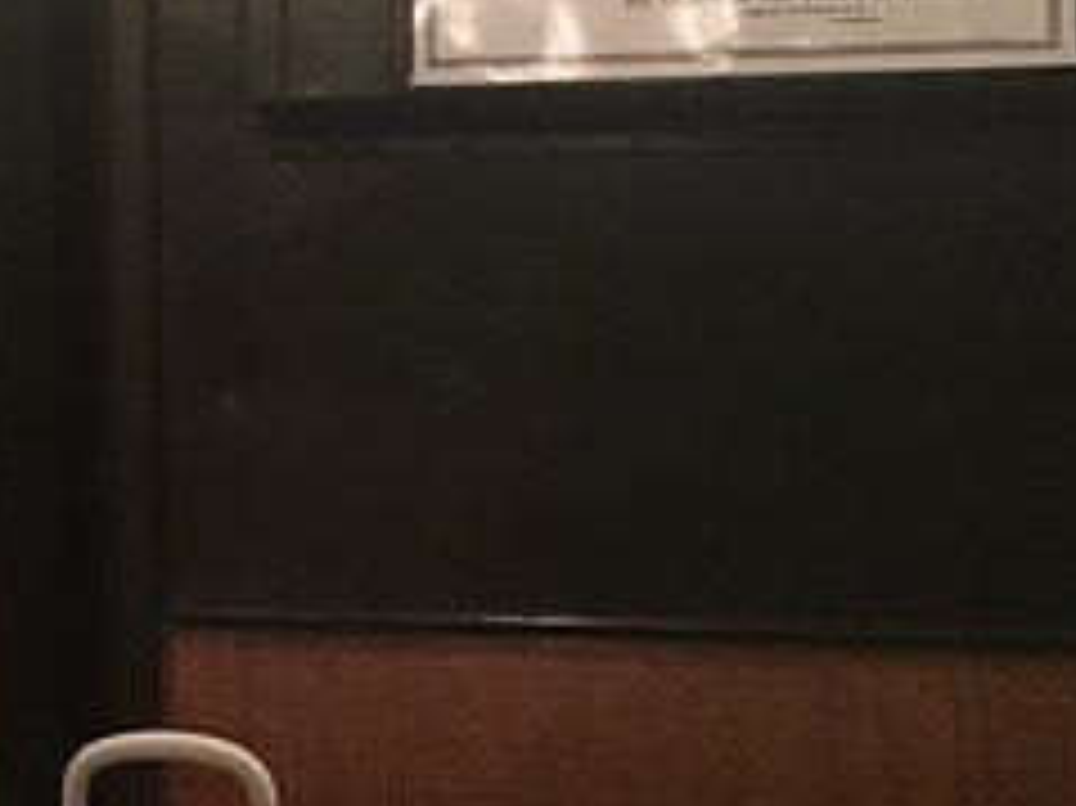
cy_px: 277
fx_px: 2827
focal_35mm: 91
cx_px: -275
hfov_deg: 20.0
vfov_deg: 16.2
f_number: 2.2
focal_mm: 4.15
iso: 200
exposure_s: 1/15
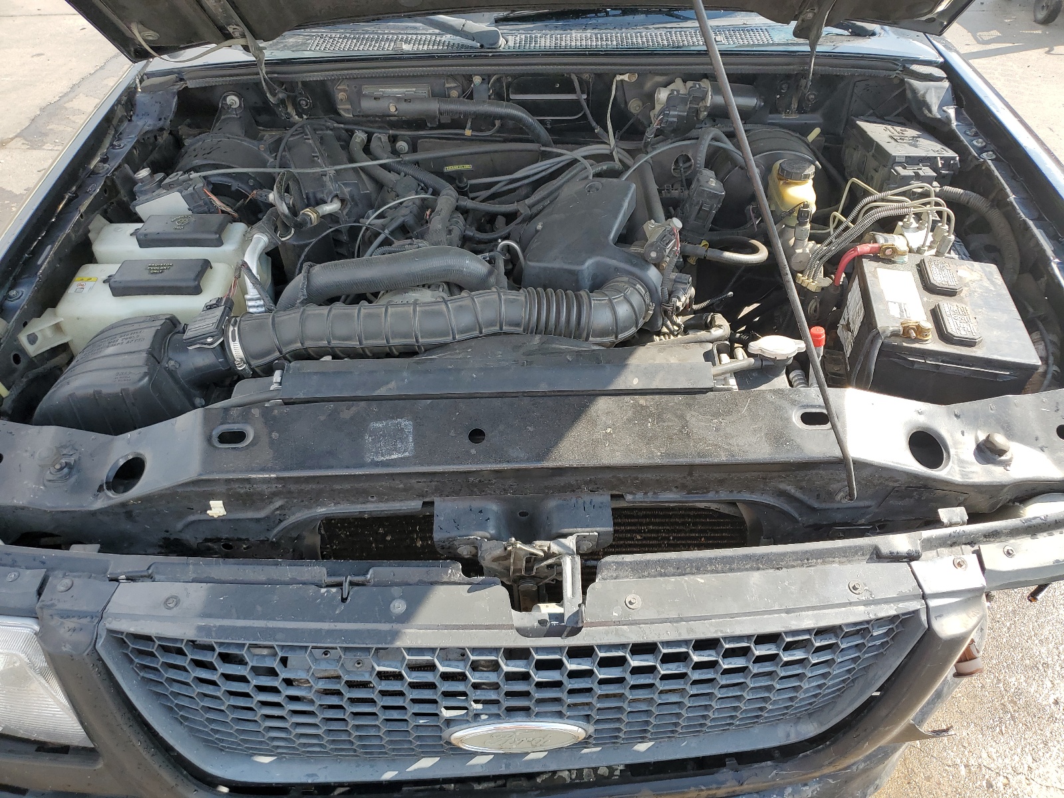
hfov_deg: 67.3
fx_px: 799
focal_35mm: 26
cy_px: 399
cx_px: 532
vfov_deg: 53.1
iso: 50
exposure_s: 1/714
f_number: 1.5
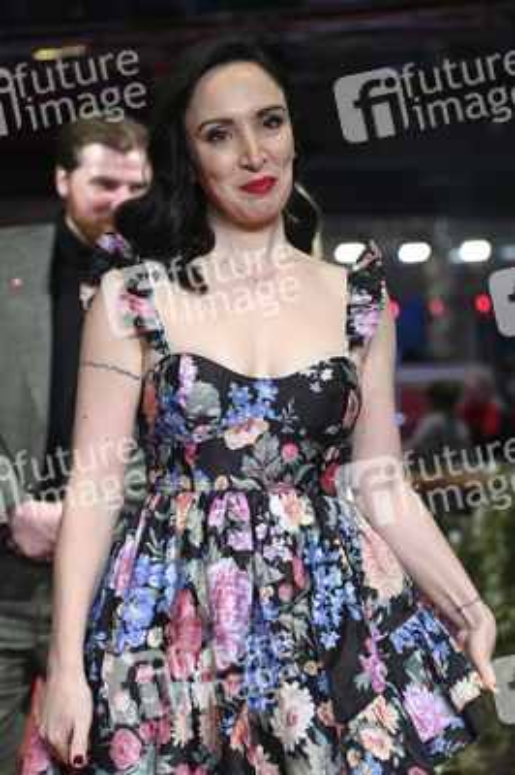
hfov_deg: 11.2
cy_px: 388
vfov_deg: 16.8
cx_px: 258
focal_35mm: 122
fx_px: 2622
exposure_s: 1/250
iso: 5000
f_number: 5.6
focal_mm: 122
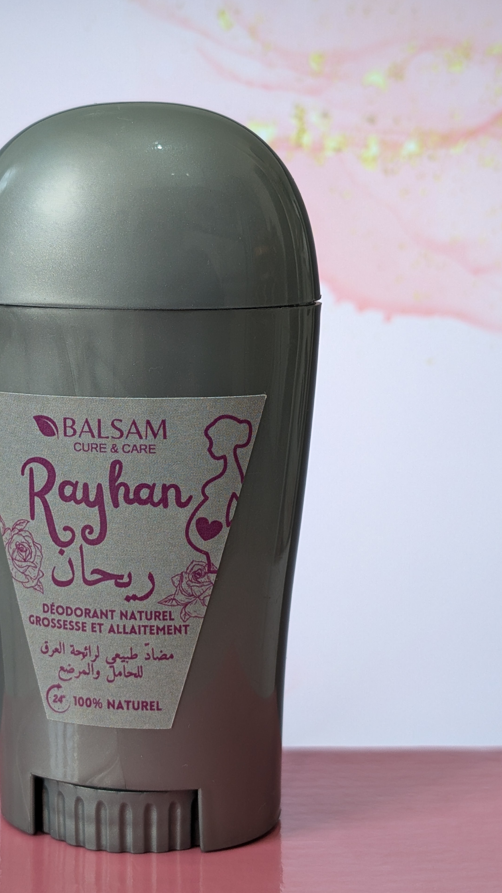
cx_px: 156
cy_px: 439
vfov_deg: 36.6
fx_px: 1349
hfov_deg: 21.0
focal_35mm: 57
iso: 30
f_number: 1.68
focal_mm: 6.9
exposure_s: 1/23.8
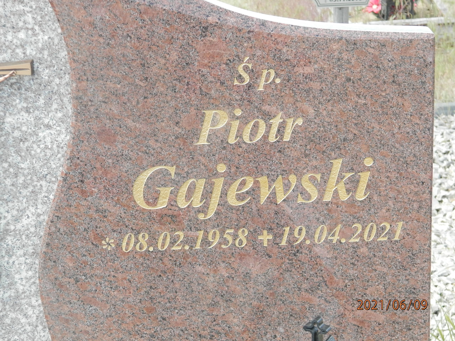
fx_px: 1393
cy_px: 170
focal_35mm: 106
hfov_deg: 18.5
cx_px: 228
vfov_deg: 14.0
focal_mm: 19
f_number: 4.5
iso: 160
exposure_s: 1/160
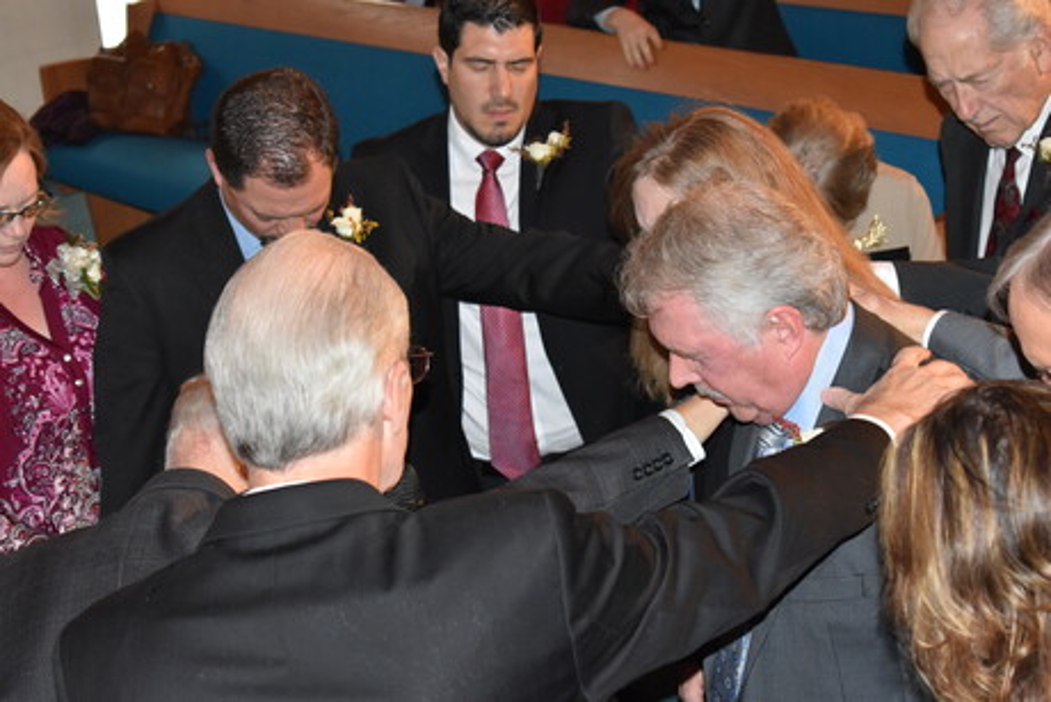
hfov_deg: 24.6
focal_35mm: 82
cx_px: 526
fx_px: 2409
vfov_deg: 16.6
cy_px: 351
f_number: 5.6
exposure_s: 1/60
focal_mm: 55
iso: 1600
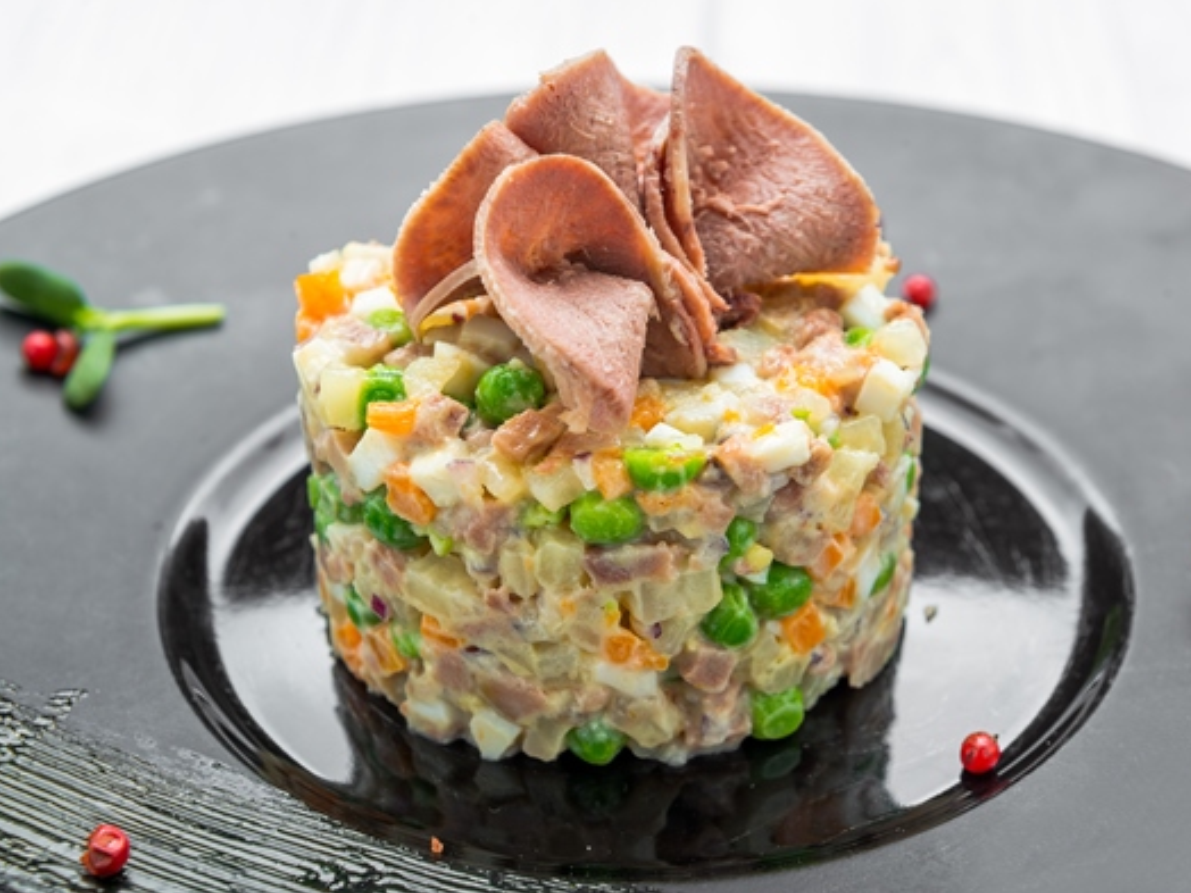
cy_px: 443
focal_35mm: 77
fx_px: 2649
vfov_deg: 19.1
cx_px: 665
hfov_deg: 25.3
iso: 50
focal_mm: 70
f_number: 9
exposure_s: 1/160
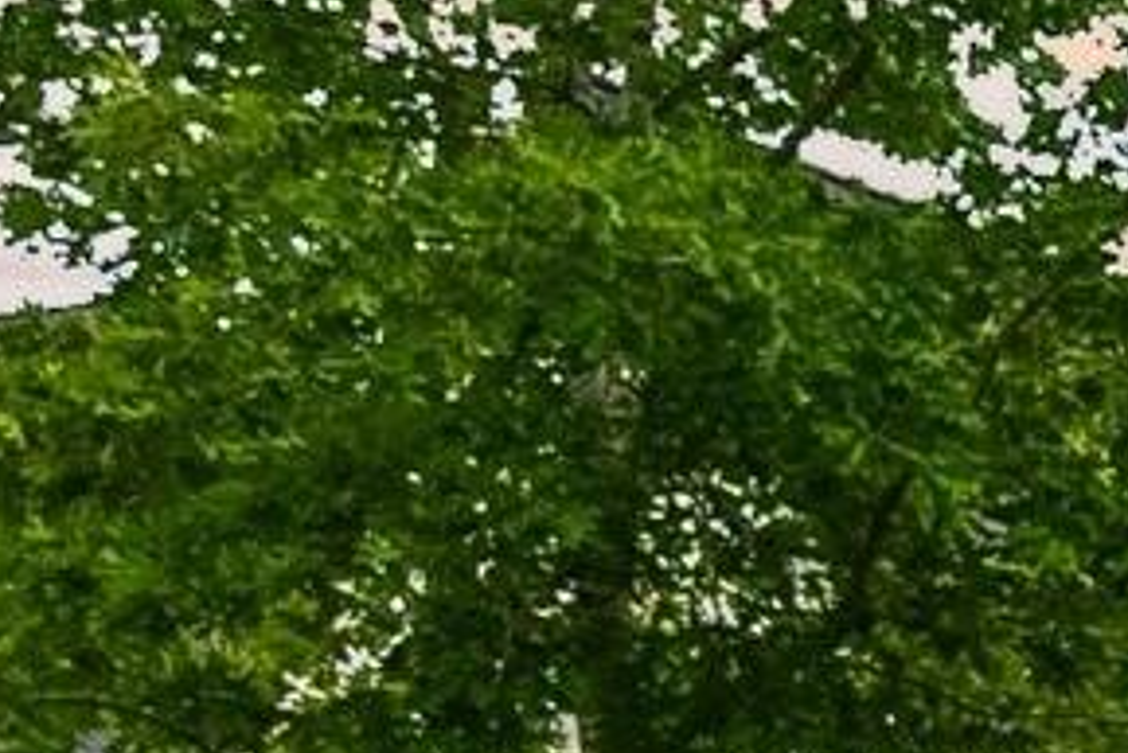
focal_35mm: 149
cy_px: 1321
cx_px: 3349
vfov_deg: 8.9
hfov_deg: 10.2
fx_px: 4671
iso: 1600
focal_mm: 14
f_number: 8
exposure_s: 1/320
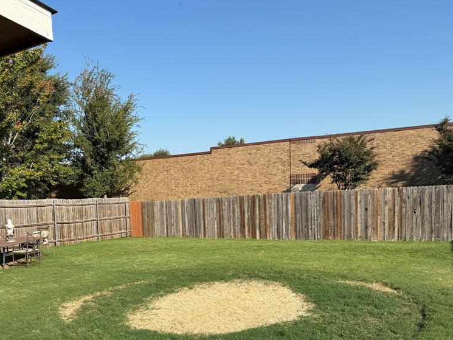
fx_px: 432
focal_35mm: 33
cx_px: 150
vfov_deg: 42.4
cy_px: 223
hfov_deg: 54.2
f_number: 1.78
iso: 80
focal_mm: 6.76
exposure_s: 1/4167
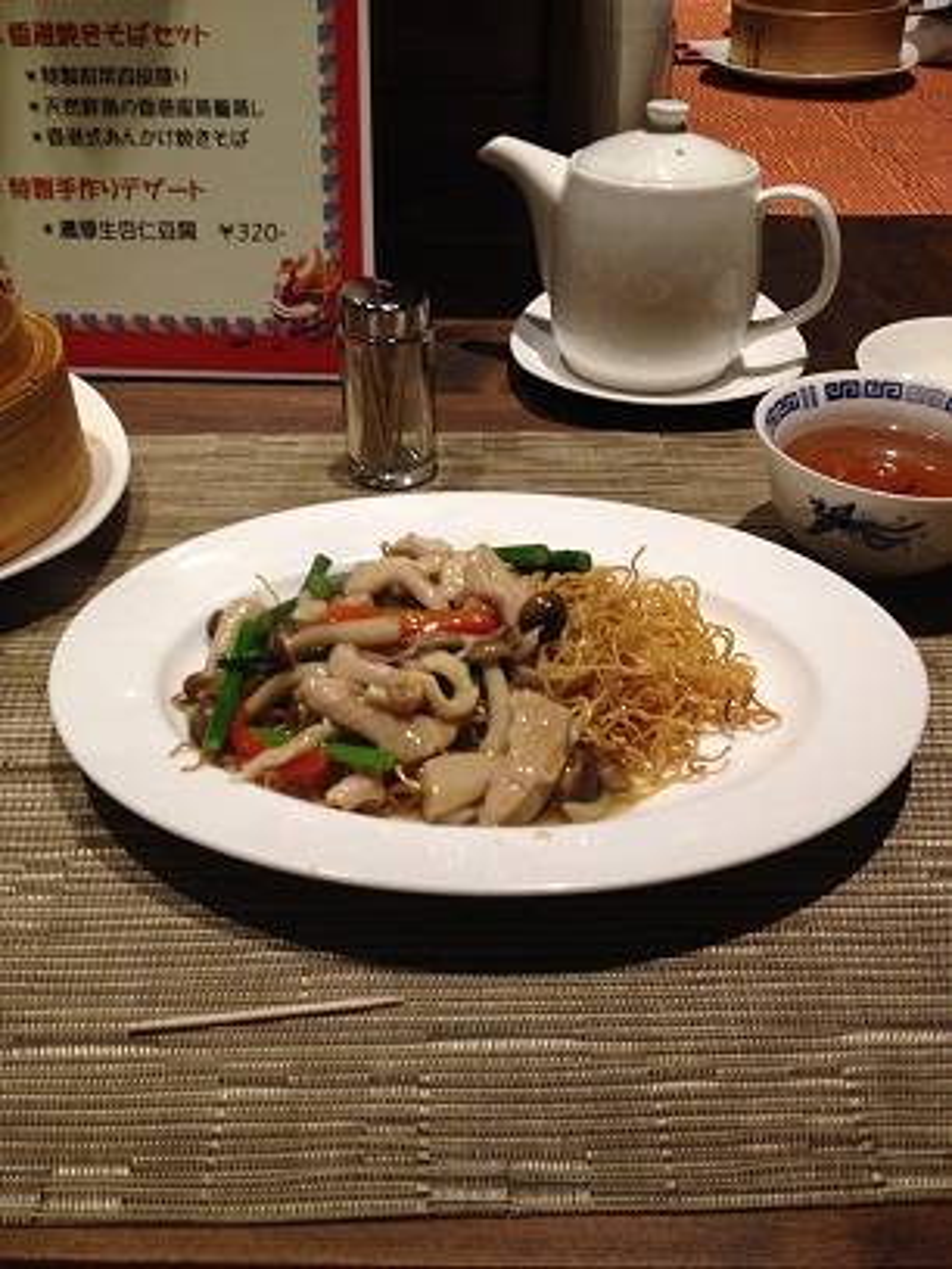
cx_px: 476
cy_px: 634
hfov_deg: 40.7
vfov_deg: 52.6
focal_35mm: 35
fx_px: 1283
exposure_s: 1/20
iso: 64
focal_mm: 4.28
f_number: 2.4
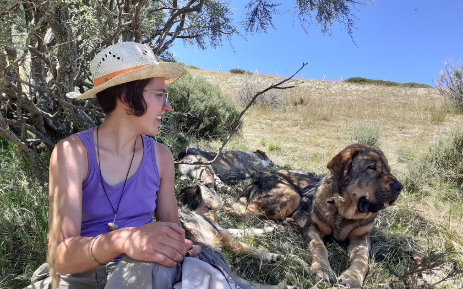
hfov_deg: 64.6
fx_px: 366
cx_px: 234
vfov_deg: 43.0
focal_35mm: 29
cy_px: 171
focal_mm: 3.6
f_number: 1.9
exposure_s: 1/391
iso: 40
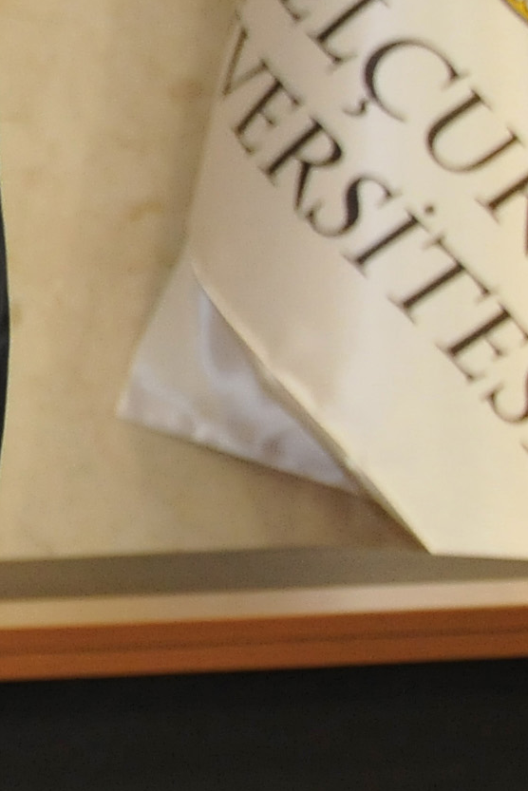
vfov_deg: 11.1
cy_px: 202
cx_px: -1460
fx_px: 4066
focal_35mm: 185
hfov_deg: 6.3
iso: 1000
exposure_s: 1/80
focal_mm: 24
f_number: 4
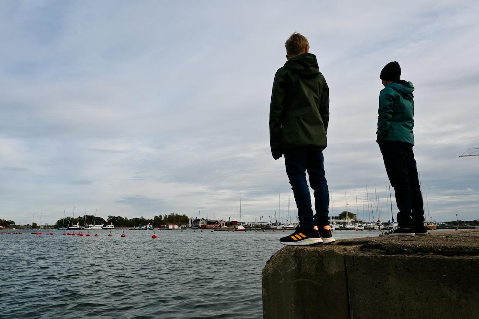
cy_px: 160
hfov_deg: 73.7
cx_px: 240
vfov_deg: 53.2
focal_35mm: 24
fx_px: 319
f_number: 7.1
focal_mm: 16
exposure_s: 1/400
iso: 100
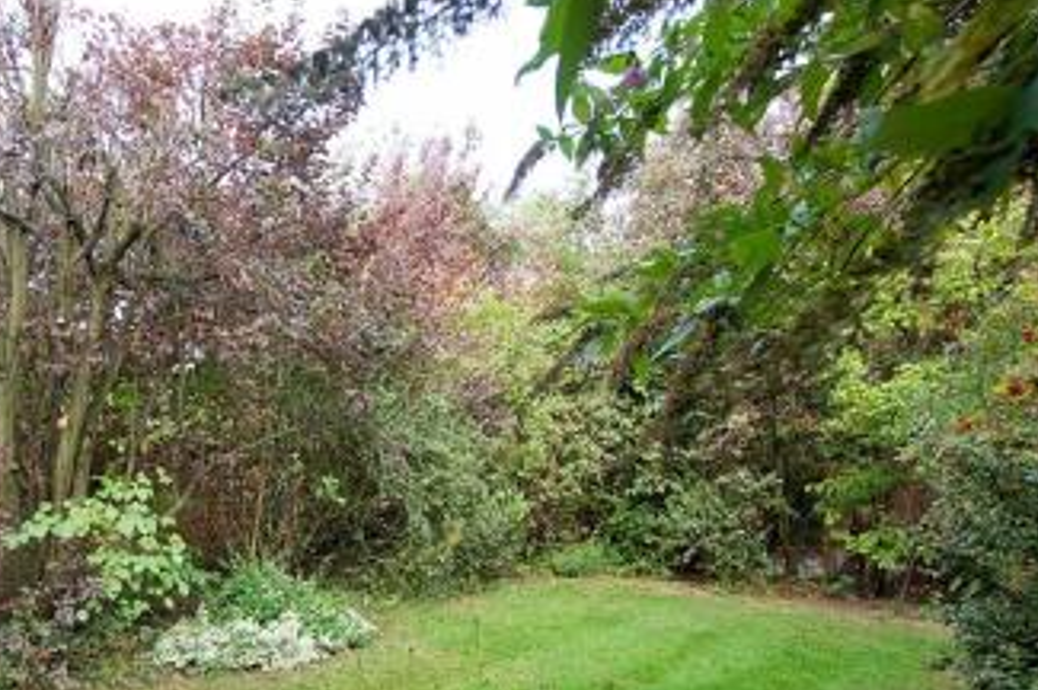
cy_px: 490
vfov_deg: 55.2
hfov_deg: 74.7
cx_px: 300
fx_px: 634
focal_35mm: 22
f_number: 4.5
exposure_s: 1/80
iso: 100
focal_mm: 10
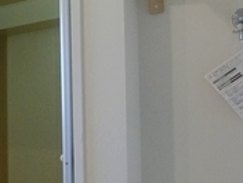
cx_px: -101
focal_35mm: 69
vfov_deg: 21.0
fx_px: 484
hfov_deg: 23.6
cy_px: 151
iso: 320
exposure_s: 1/125
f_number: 2.7
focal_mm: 4.06
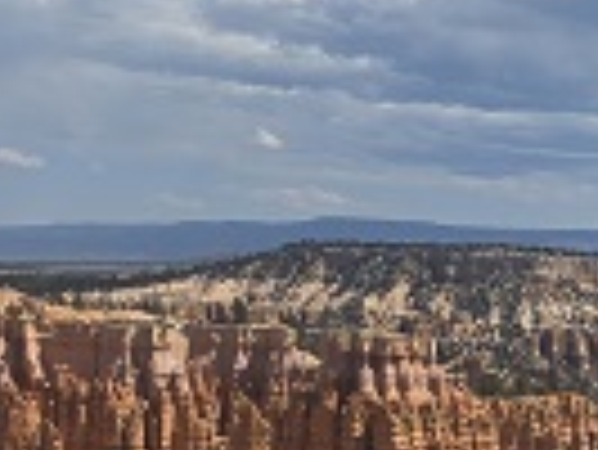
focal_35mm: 104
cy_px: 657
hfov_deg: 16.1
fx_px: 1798
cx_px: 1061
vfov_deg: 13.5
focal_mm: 5.4
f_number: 1.8
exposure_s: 1/2937
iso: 25
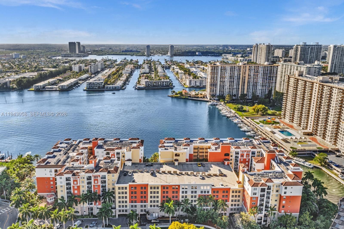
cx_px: 172
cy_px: 114
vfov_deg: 46.4
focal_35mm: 28
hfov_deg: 65.5
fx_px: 268
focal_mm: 14.45
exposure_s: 1/120
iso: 200
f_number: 8
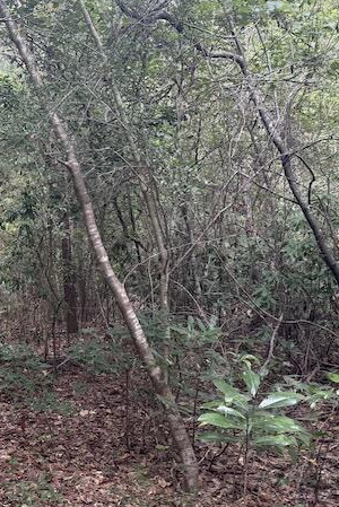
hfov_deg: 25.3
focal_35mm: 48
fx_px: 677
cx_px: -68
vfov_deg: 41.1
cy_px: 270
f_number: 1.78
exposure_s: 1/61
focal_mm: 6.76
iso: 200
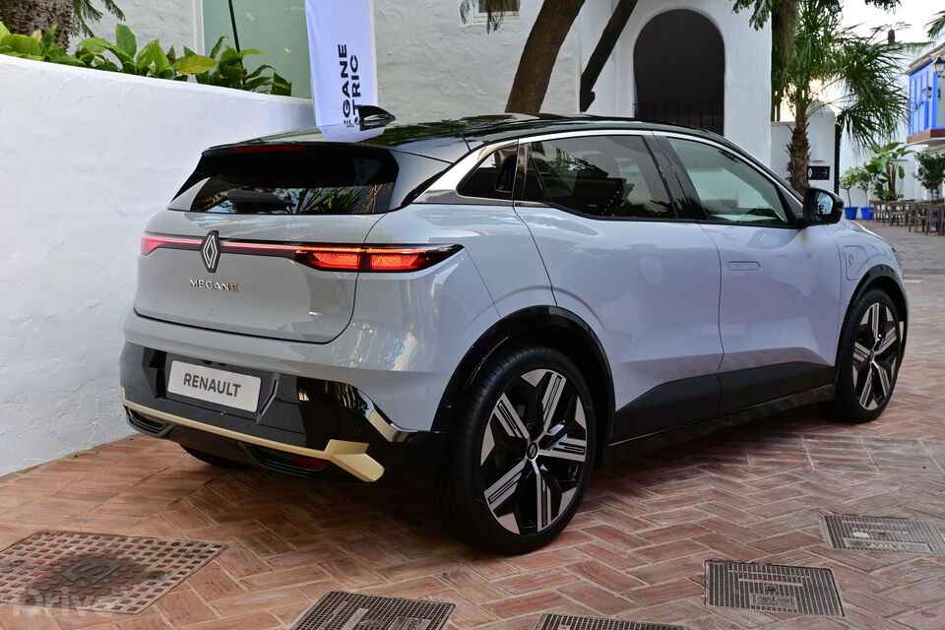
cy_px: 315
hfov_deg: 48.7
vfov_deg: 33.6
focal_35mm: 40
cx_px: 472
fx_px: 1043
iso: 640
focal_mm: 26.5
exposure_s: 1/200
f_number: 7.1
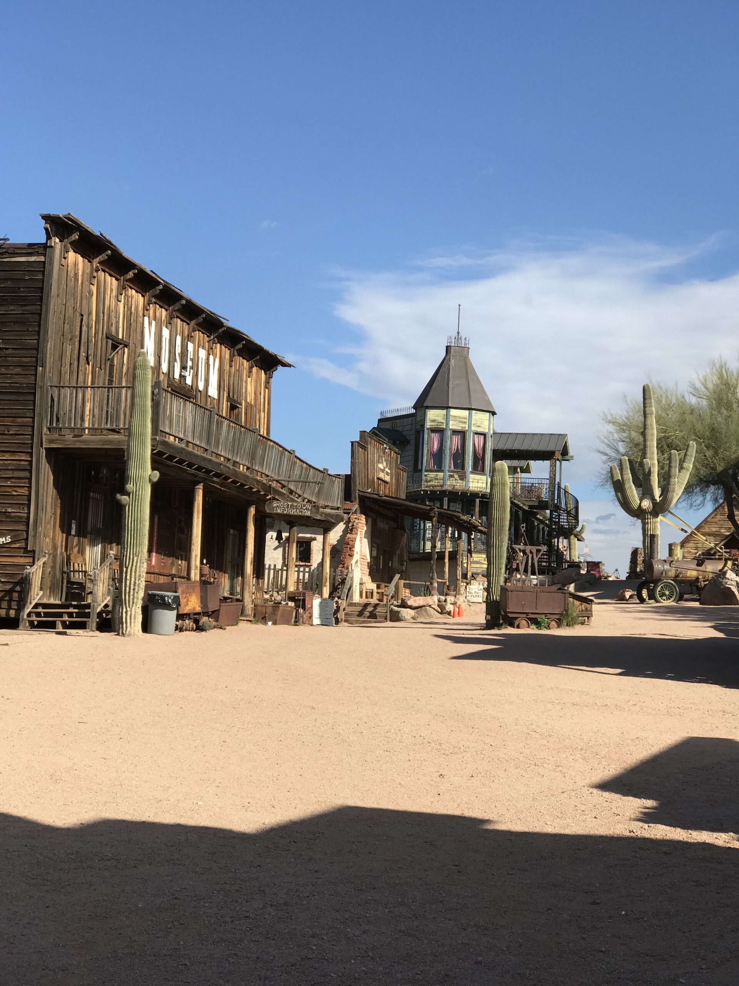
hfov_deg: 25.7
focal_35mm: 57
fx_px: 1622
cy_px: 493
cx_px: 370
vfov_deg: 33.8
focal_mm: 6.6
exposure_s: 1/948
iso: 20
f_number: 2.8
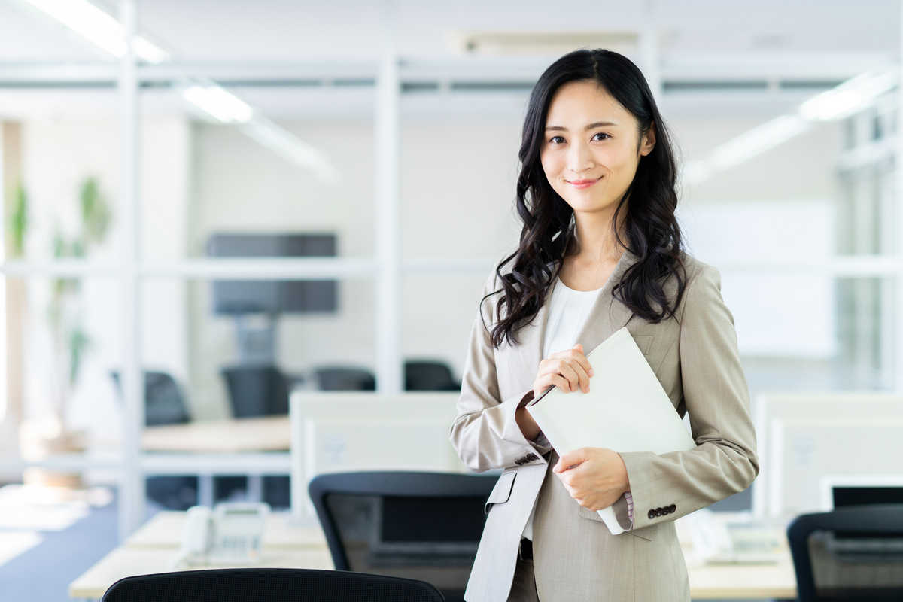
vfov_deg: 16.1
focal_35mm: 85
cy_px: 301
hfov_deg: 23.9
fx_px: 2132
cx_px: 452
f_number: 2.8
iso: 500
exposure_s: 1/200
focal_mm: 85
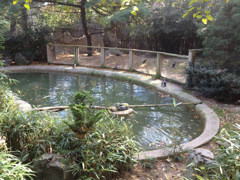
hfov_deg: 48.9
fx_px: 263
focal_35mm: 38
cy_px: 91
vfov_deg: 37.7
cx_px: 110
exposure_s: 1/60
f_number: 2.4
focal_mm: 4.28
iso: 64
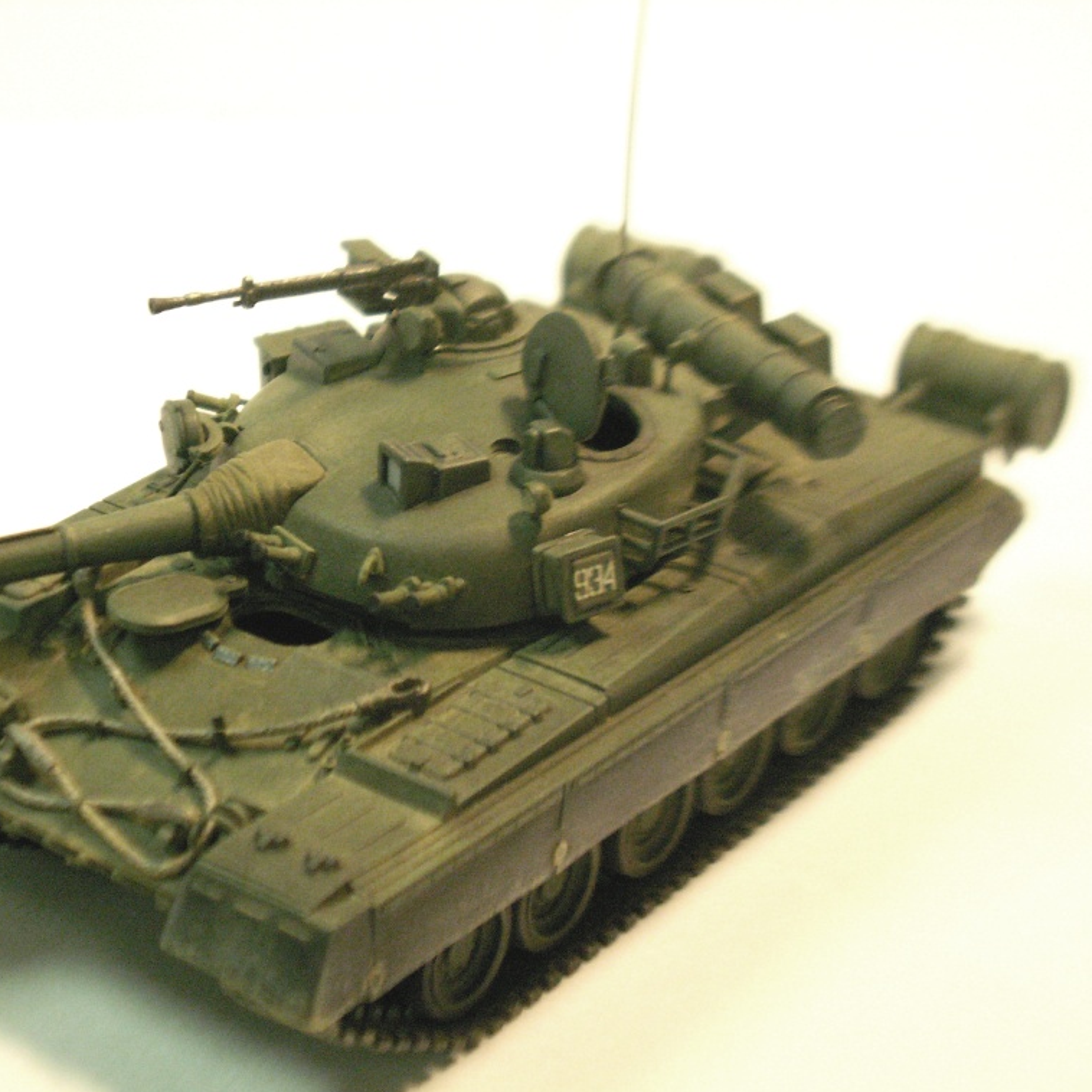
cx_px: 412
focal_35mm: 74
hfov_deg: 23.3
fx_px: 2641
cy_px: 552
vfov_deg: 23.4
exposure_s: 1/20
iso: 160
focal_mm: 10.28
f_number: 3.2
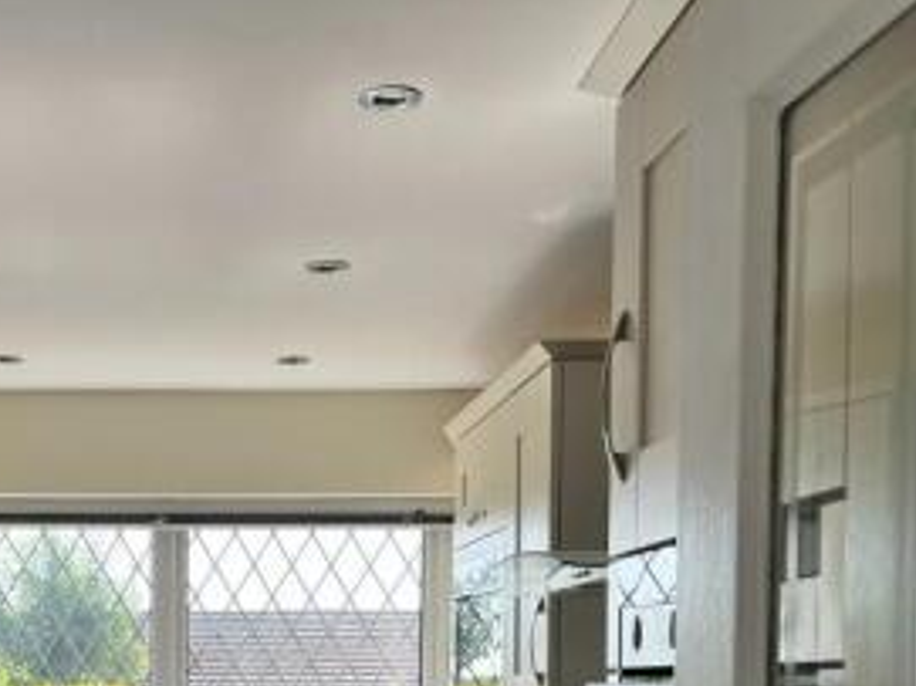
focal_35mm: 56
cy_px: 705
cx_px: 120
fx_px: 1481
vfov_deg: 24.7
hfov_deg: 32.9
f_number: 1.6
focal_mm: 5.1
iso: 50
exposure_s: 1/483
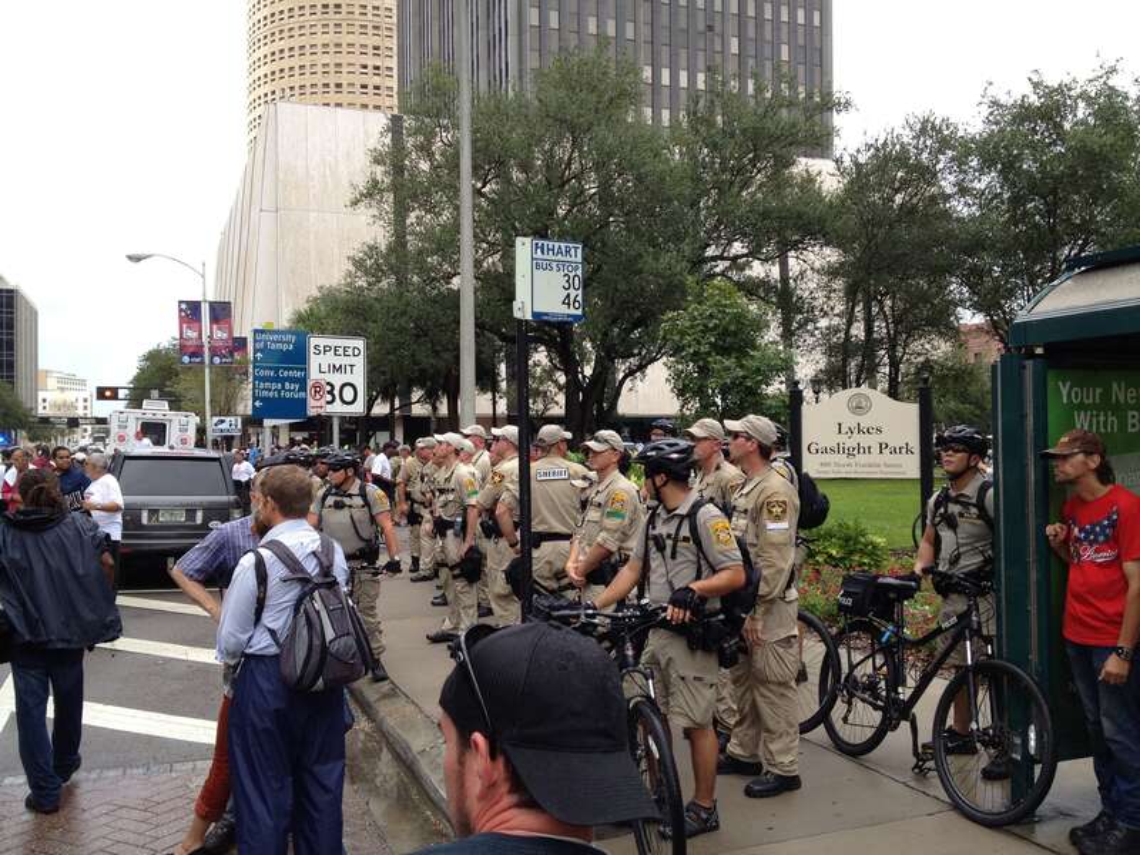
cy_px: 428
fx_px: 1153
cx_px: 570
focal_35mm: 35
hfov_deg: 52.6
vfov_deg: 40.7
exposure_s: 1/339
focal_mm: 4.28
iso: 64
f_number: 2.4
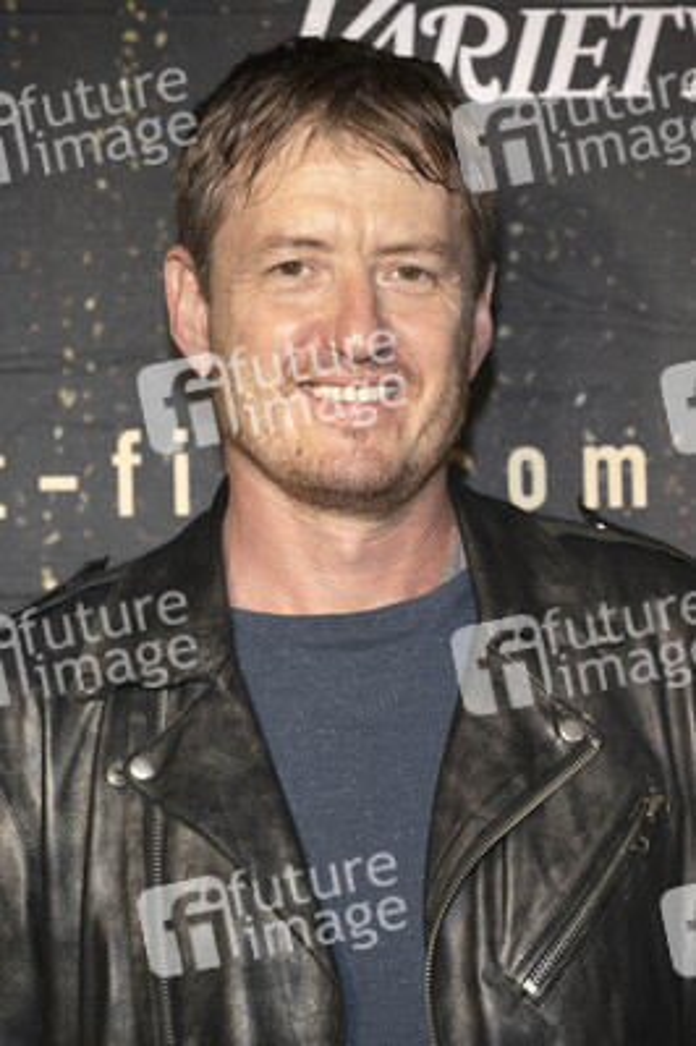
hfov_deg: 11.4
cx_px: 348
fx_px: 3486
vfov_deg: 17.1
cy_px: 523
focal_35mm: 120
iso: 800
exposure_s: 1/200
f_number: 5.6
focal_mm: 120
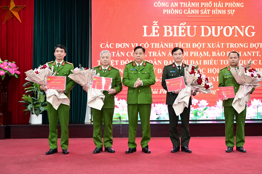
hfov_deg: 42.8
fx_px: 335
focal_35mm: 46
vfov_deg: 29.2
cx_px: 131
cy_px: 87
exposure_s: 1/125
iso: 2500
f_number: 4
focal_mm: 46
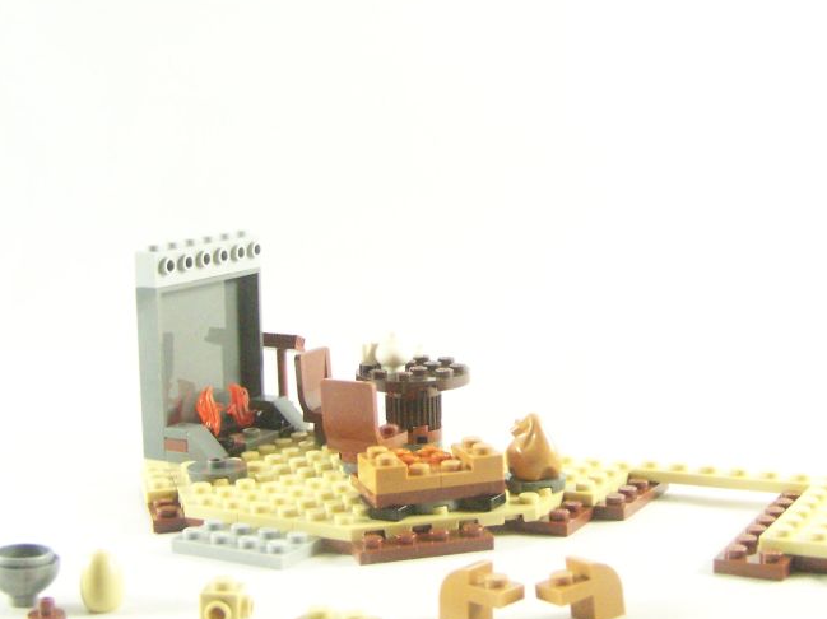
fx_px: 1433
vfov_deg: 24.4
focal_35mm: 60
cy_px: 248
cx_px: 525
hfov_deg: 32.0
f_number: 3.2
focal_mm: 6.3
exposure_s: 1/60
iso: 400
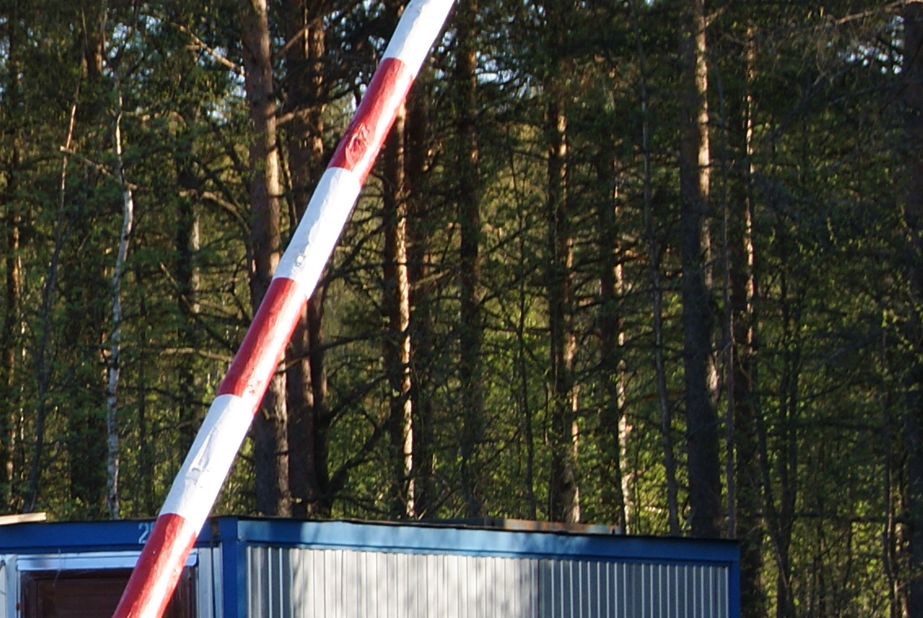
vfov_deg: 4.9
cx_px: -600
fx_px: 7231
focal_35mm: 282
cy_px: 449
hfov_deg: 7.2
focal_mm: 55
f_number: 8
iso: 100
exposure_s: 1/100
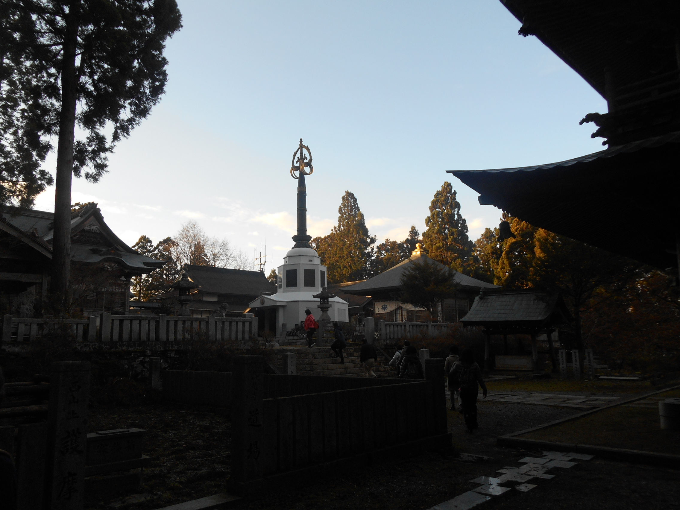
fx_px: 511
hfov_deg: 67.3
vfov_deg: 53.1
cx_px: 340
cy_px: 255
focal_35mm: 26
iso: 100
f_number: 3.4
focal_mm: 4.7
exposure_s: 1/250
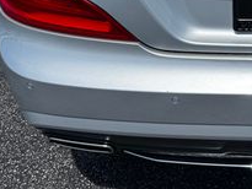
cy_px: -47
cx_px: 284
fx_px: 546
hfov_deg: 24.1
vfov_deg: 18.5
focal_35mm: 75
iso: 80
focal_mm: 6.76
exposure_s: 1/4310
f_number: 1.78
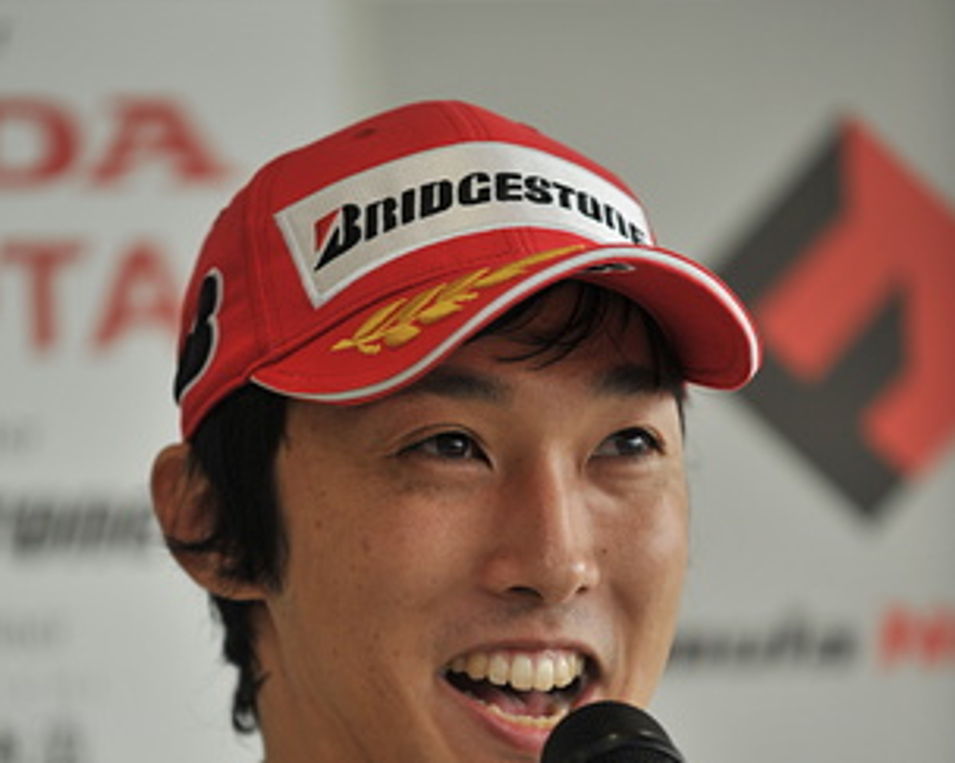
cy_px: 584
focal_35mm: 259
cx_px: 460
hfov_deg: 7.5
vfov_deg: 6.0
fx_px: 7318
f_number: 2.8
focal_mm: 175
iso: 200
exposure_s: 1/320
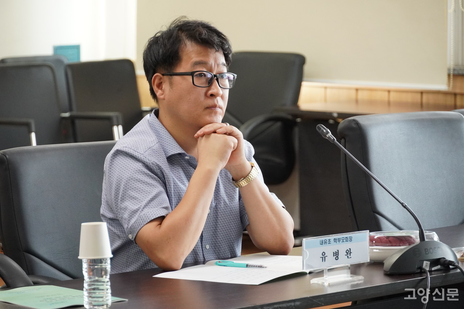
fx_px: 2010
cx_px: 232
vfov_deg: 8.8
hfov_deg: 13.2
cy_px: 154
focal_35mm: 156
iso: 3200
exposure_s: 1/160
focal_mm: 104
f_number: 5.6
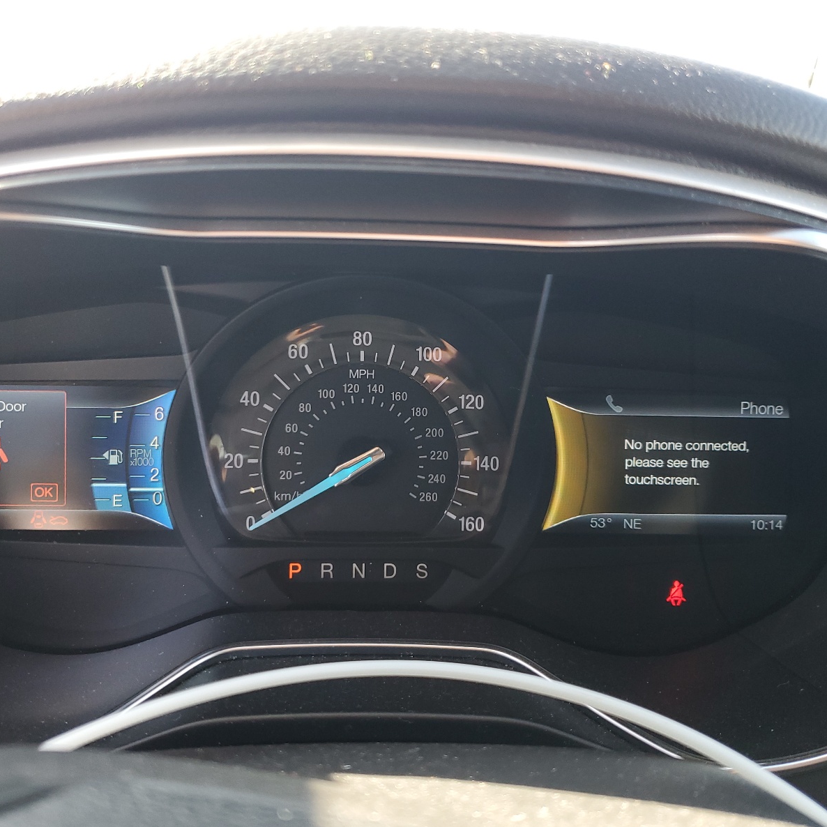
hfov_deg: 52.5
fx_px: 838
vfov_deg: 52.5
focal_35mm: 31
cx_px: 387
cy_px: 416
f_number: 1.5
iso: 73
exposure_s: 1/120
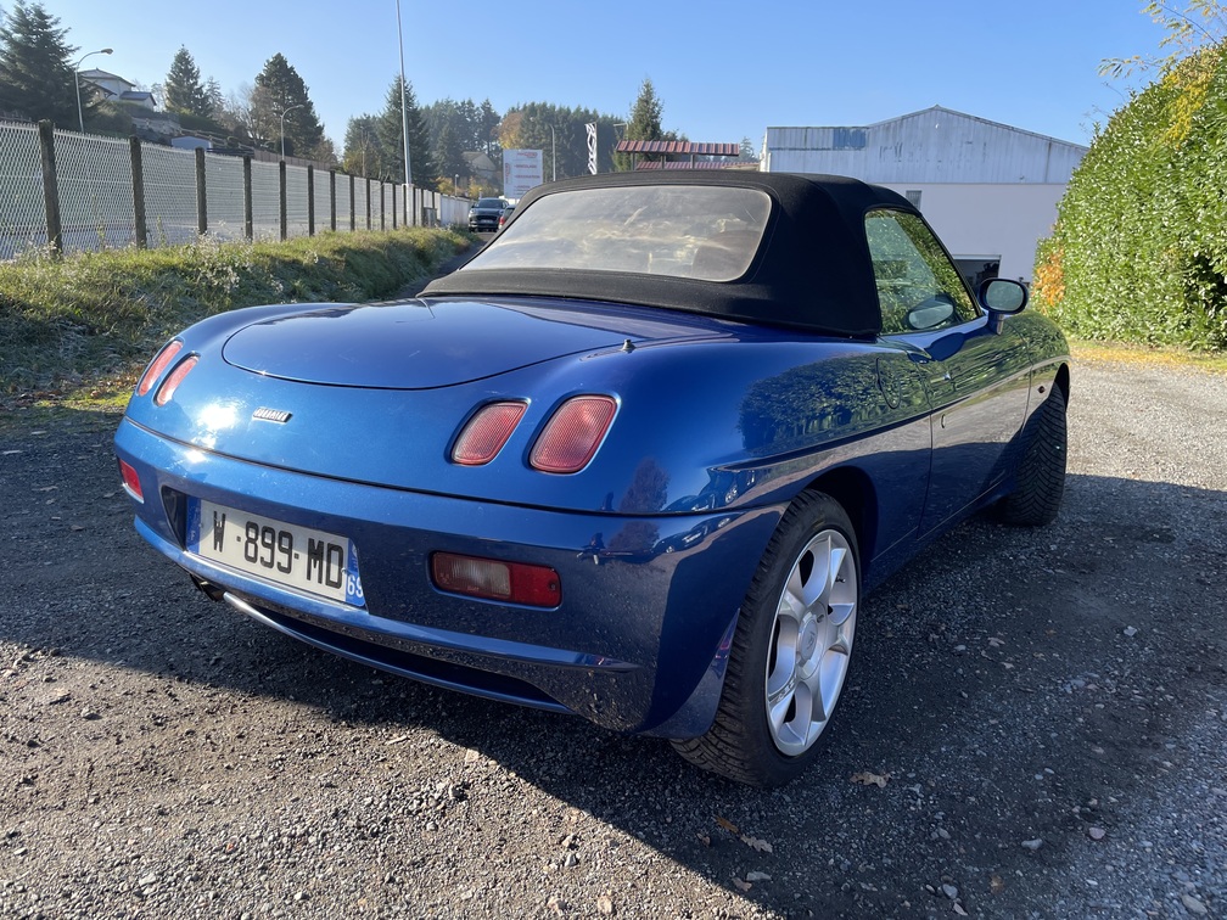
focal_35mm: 26
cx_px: 614
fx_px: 922
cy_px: 460
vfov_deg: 53.1
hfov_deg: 67.3
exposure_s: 1/888
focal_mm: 4.2
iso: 32
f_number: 1.6
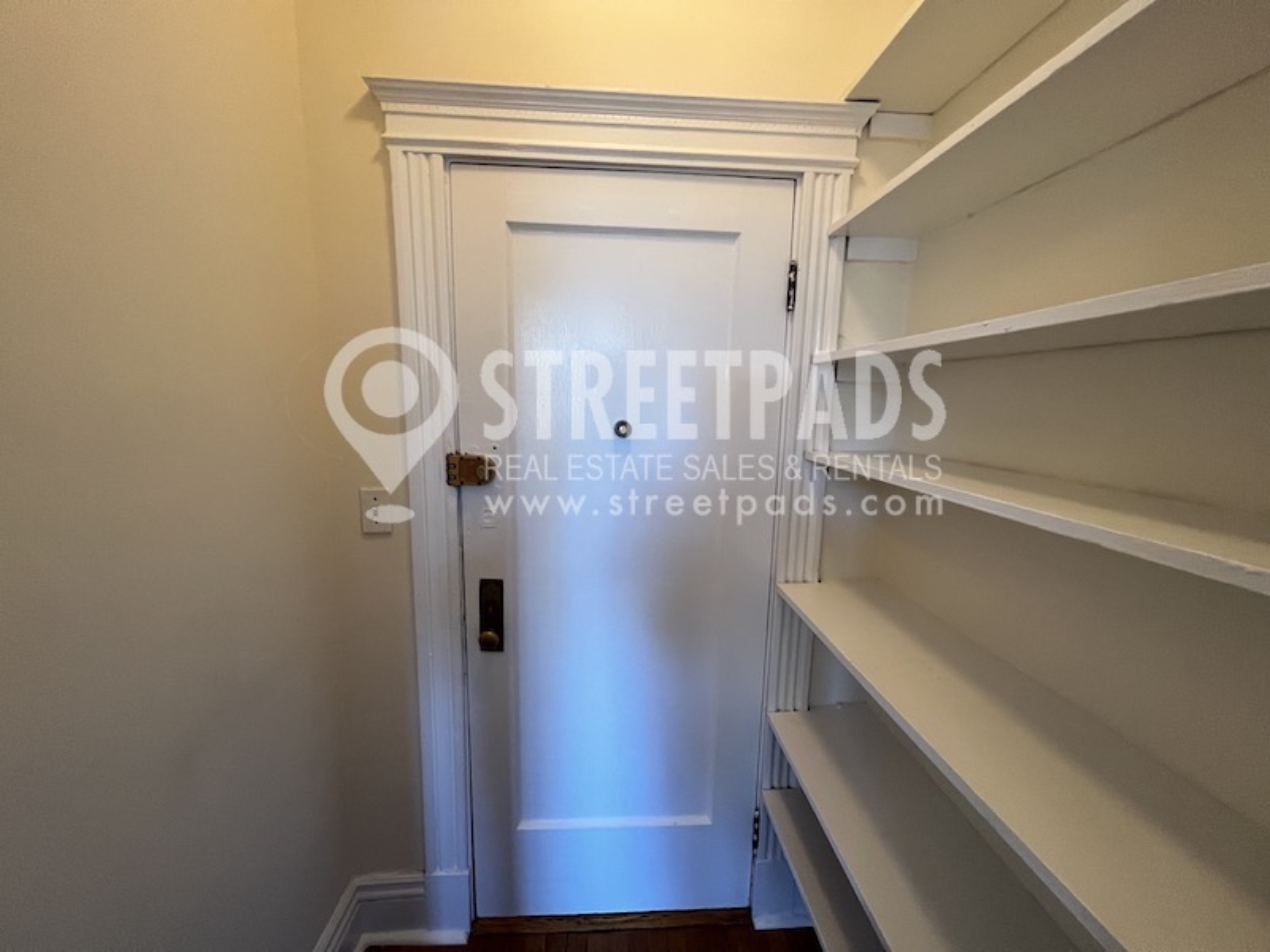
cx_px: 635
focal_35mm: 13
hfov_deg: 106.2
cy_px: 476
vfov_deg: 89.9
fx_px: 477
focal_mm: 1.57
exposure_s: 1/60
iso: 250
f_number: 1.8
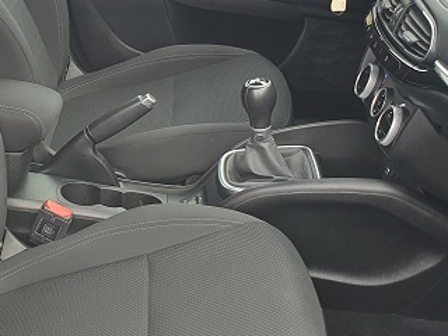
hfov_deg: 29.0
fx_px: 841
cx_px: 70
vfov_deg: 22.5
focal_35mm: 65
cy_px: 102
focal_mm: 4.32
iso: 64
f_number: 2.4
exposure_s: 1/120
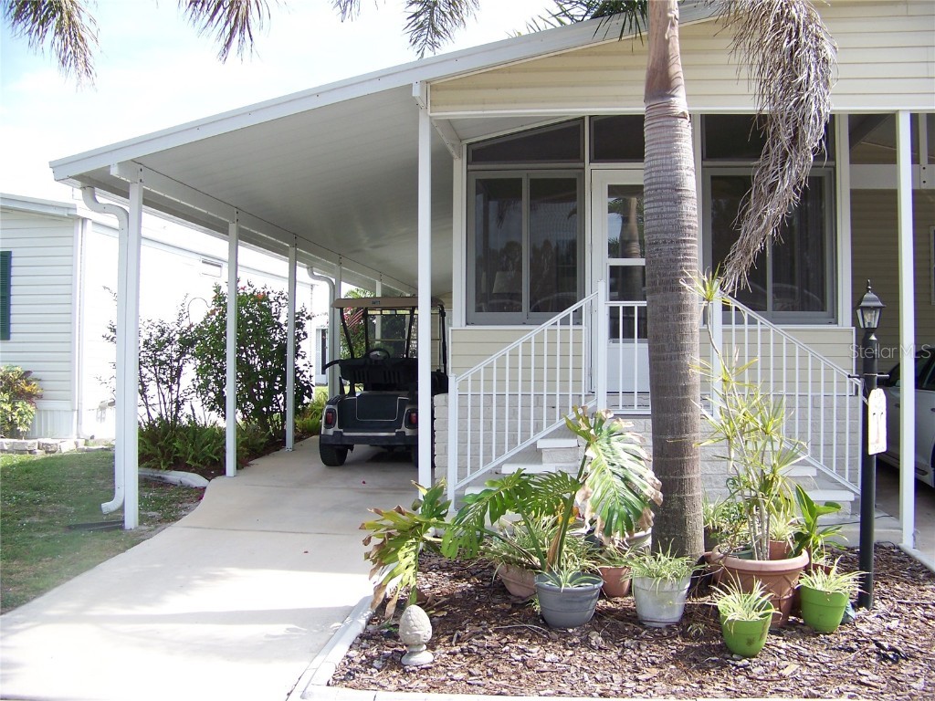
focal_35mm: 36
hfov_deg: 51.4
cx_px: 468
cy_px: 350
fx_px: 972
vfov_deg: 39.7
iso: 64
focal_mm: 5.85
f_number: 2.8
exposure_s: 1/320
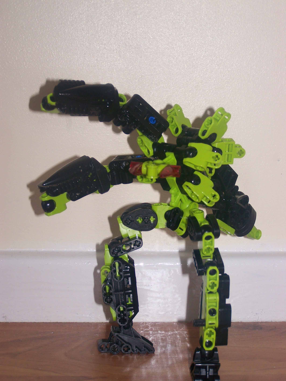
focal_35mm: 82
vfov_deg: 23.8
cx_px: 143
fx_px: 902
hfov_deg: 18.0
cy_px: 190
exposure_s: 1/20
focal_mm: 13.7
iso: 80
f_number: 3.2
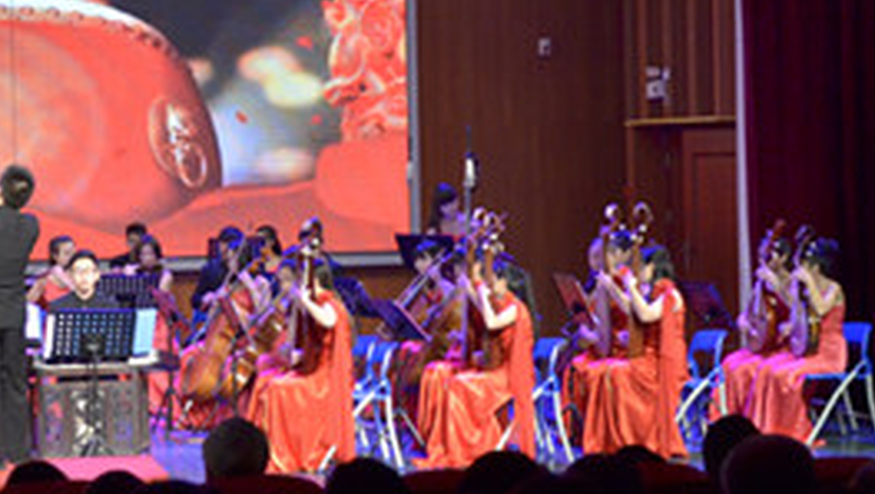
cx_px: 7
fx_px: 2485
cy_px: 179
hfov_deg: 19.4
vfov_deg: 11.3
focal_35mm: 107
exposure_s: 1/160
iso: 1100
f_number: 6.3
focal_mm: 30
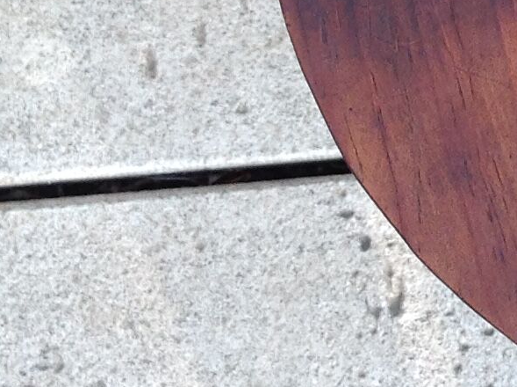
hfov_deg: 11.9
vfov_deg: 9.4
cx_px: 897
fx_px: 2297
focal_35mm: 154
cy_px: -132
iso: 50
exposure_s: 1/120
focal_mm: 4.28
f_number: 2.4
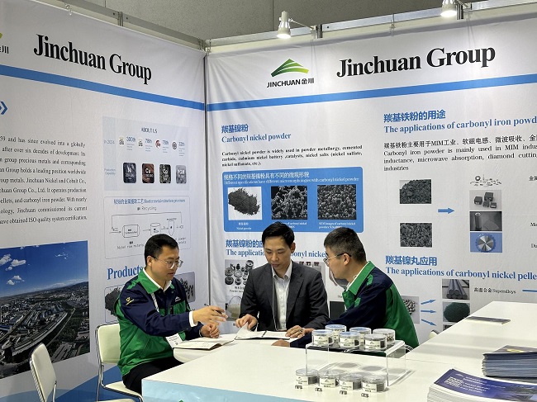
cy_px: 201
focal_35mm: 48
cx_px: 268
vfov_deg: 30.2
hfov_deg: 39.7
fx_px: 744
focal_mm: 6.86
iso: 80
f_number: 1.78
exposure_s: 1/50
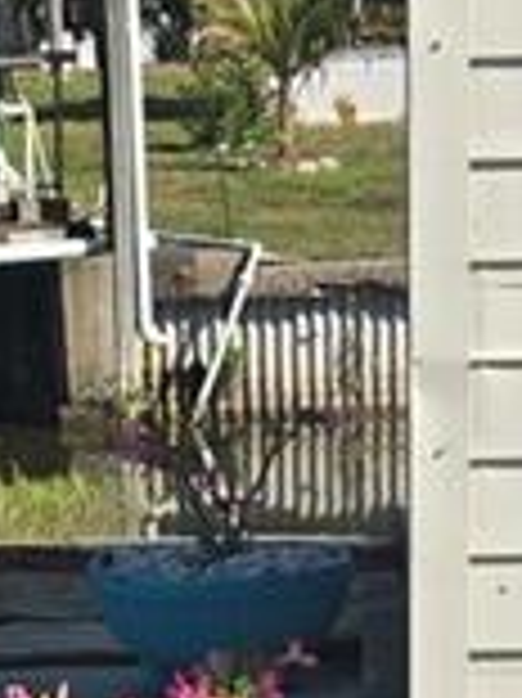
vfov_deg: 10.8
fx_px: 3584
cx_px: 184
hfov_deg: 8.3
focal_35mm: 178
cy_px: 959
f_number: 1.8
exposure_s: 1/2628
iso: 25
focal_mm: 5.4
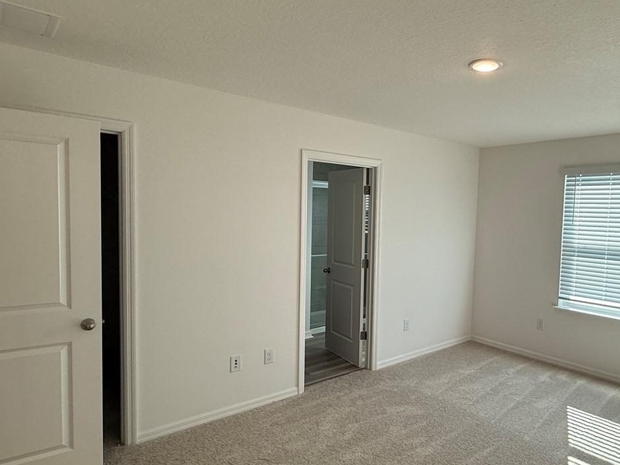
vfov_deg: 56.8
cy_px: 239
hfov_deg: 69.6
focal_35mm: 24
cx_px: 413
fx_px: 430
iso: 64
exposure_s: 1/144
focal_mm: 2.22
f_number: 2.2
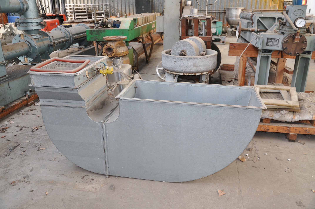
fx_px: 275
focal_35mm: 32
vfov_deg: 41.6
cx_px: 158
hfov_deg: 59.6
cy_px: 104
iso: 200
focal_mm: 21
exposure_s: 1/60
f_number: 3.8
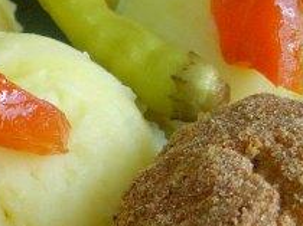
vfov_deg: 10.2
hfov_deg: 13.2
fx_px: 1268
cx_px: -88
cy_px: 184
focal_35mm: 145
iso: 188
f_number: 2.8
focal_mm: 7.8
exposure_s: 1/32
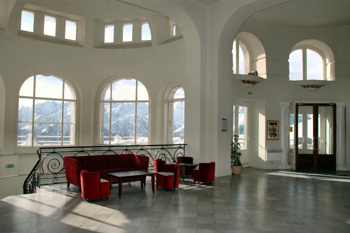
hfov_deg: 62.0
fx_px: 291
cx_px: 175
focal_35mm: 30
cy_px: 116
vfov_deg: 43.5
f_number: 9
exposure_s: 1/320
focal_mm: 20
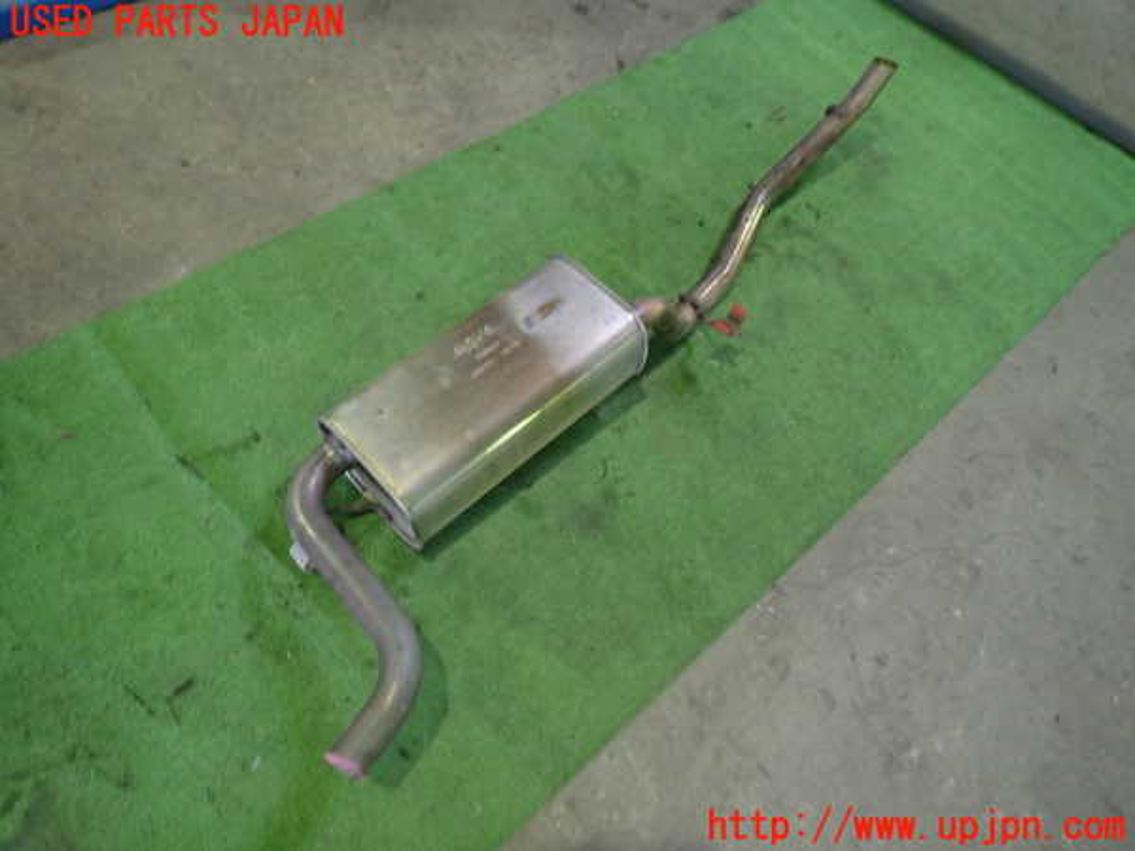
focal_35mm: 25
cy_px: 426
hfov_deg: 69.4
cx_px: 568
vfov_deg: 54.9
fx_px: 820
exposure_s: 1/30
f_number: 2
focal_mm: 4.5
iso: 500
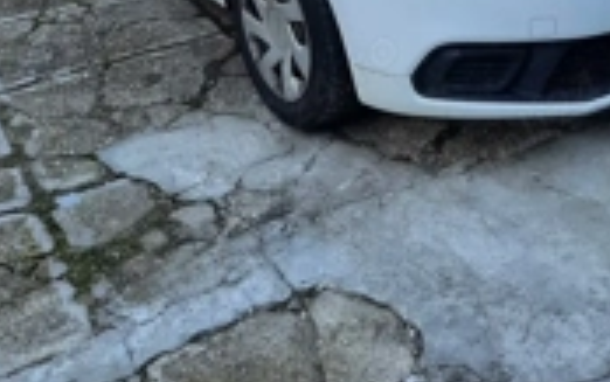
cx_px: 372
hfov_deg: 33.3
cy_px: -105
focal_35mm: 61
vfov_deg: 19.7
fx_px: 1015
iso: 32
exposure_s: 1/141
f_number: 2
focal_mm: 4.6
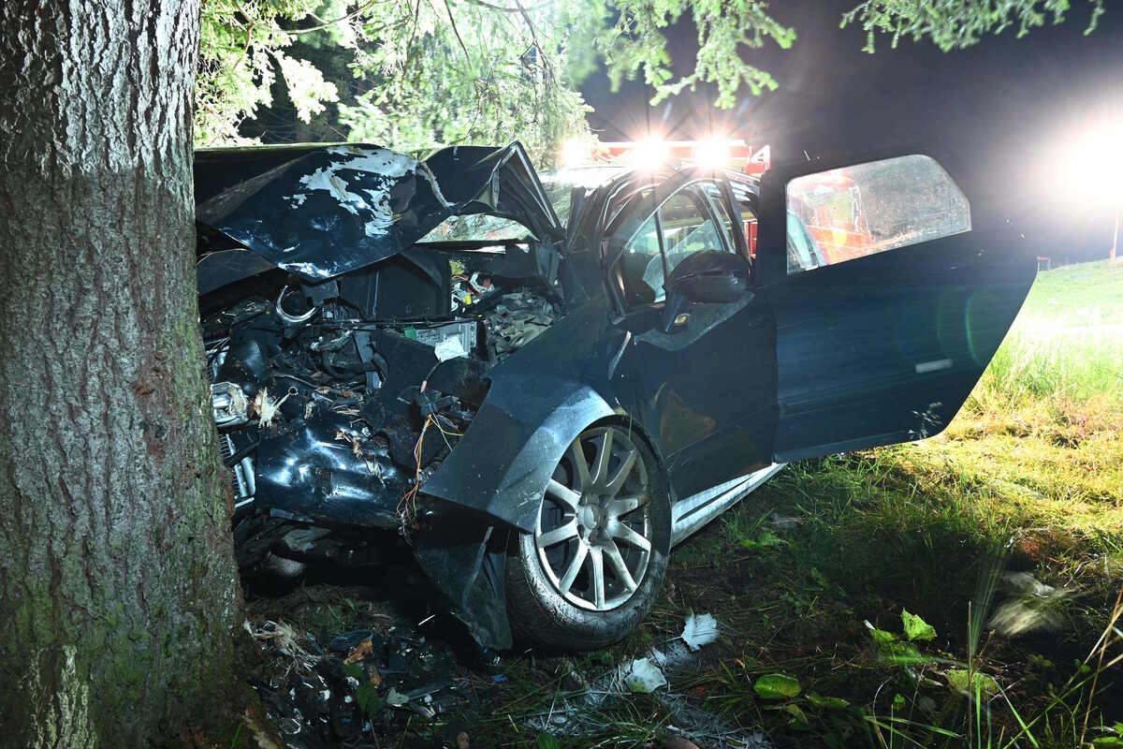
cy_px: 374
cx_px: 562
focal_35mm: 24
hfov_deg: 73.7
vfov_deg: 53.1
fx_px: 749
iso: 800
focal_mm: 24
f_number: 8
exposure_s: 6
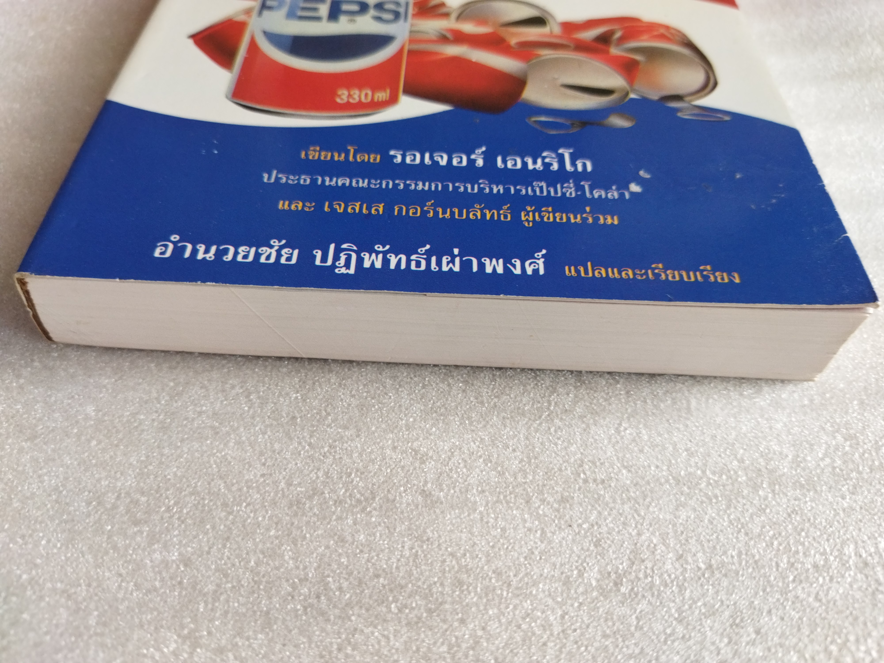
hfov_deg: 65.3
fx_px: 690
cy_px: 332
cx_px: 442
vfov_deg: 51.4
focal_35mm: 27
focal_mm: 4.71
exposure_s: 1/120
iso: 176
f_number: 1.79
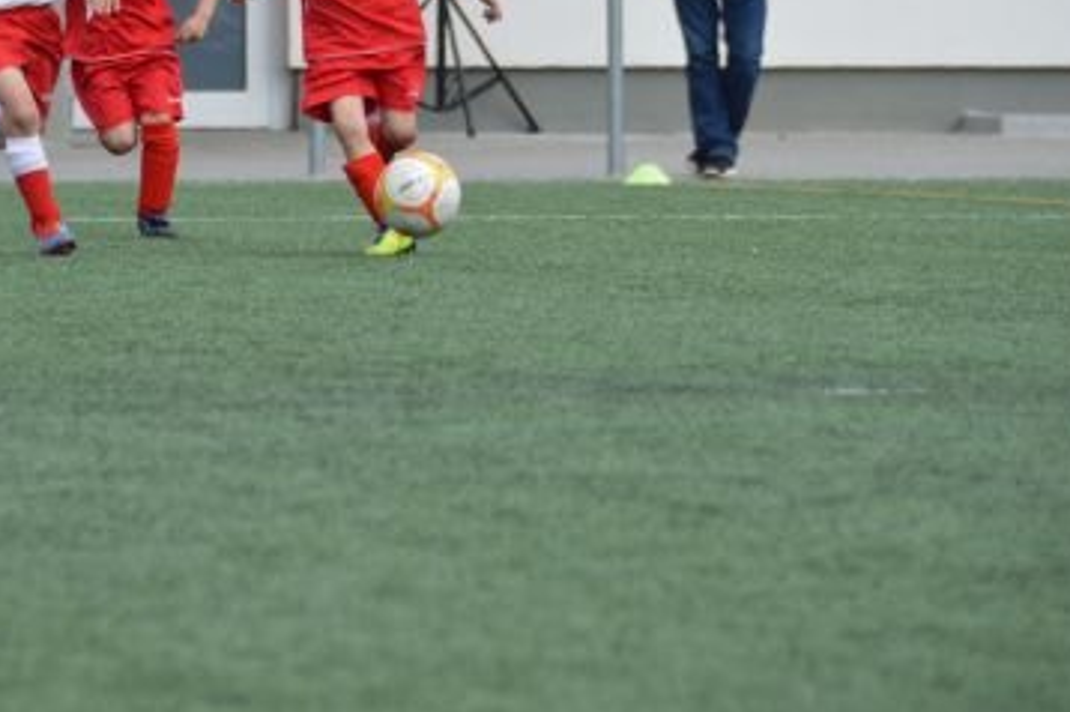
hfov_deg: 4.1
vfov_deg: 2.7
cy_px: 124
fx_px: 14936
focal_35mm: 503
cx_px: 383
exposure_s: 1/1000
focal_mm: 200
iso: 400
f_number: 5.6
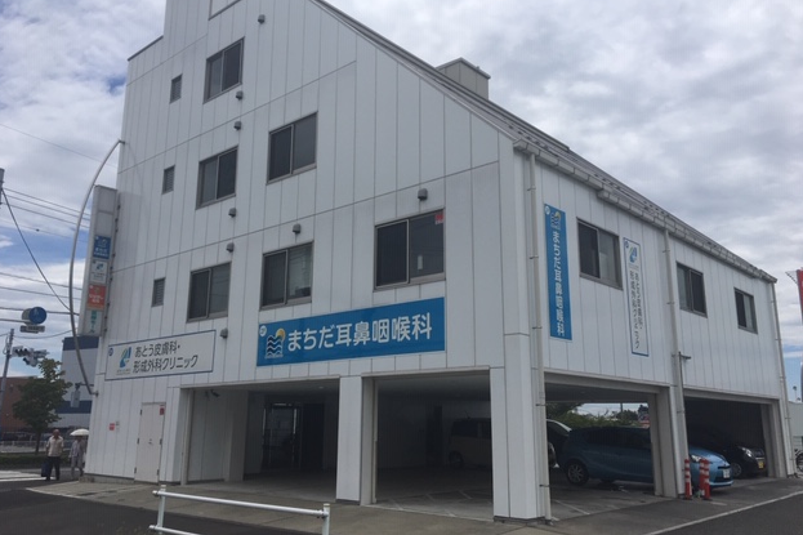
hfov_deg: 60.3
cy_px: 257
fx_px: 691
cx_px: 403
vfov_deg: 42.3
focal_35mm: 31
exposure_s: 1/4049
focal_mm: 4.15
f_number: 2.2
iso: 25
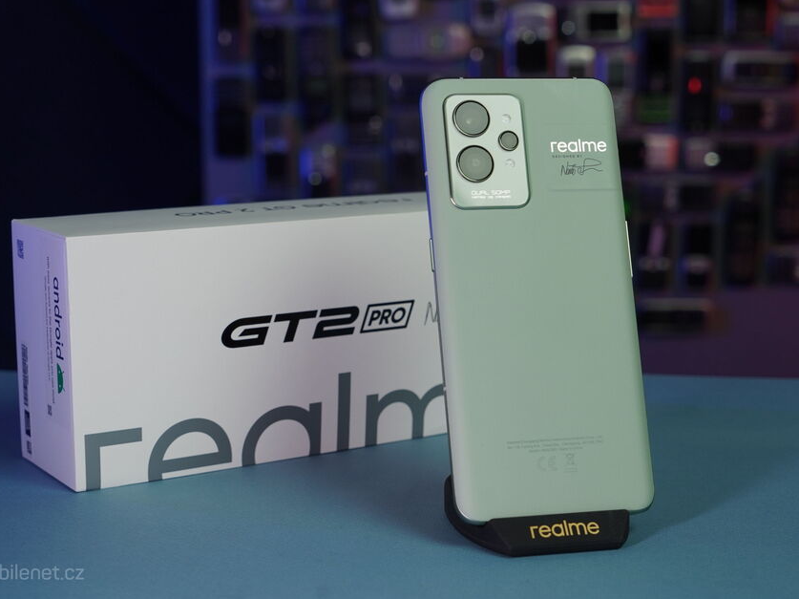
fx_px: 1223
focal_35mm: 53
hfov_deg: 36.2
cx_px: 373
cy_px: 296
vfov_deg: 27.5
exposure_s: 1/160
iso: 500
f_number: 6.3
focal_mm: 48
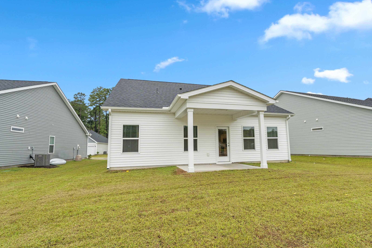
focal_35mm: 19
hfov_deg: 86.7
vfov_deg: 64.5
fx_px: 196
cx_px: 203
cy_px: 122
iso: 400
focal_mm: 17
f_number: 8
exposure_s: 1/60
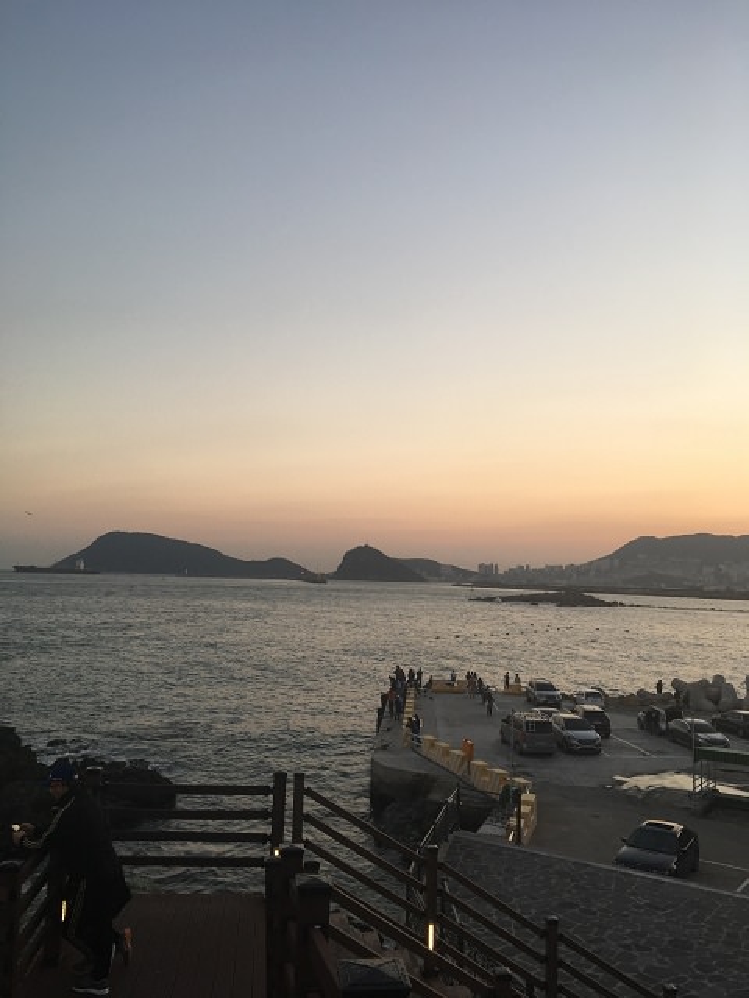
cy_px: 499
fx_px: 837
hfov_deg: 48.2
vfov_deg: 61.7
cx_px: 374
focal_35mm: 29
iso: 25
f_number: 2.2
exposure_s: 1/60
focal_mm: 4.15
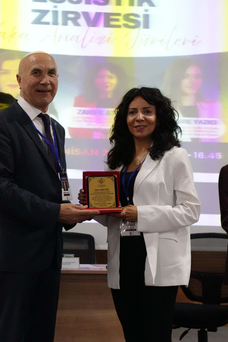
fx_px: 855
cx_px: 88
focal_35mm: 90
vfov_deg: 22.6
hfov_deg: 15.2
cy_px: 193
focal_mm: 40
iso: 6400
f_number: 4
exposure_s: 1/160
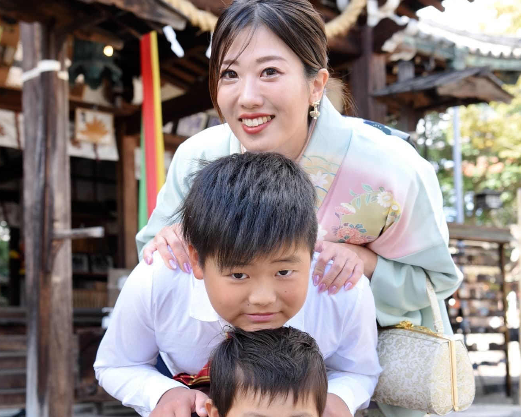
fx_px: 987
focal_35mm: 64
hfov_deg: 29.6
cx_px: 258
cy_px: 278
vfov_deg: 23.7
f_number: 5.6
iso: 500
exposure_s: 1/200
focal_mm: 45
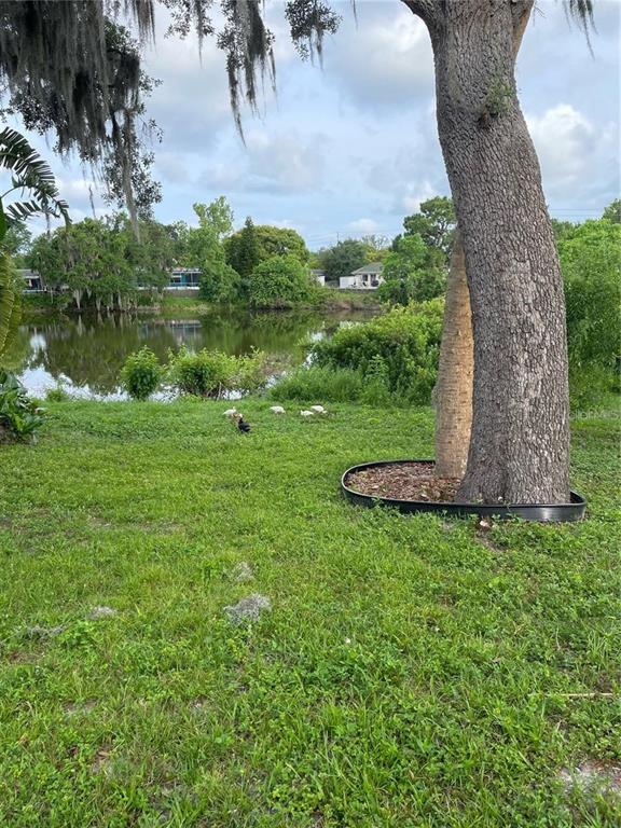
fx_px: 622
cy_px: 414
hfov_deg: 53.1
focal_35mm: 26
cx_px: 310
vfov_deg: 67.3
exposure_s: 1/1062
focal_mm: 4.2
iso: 50
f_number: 1.6
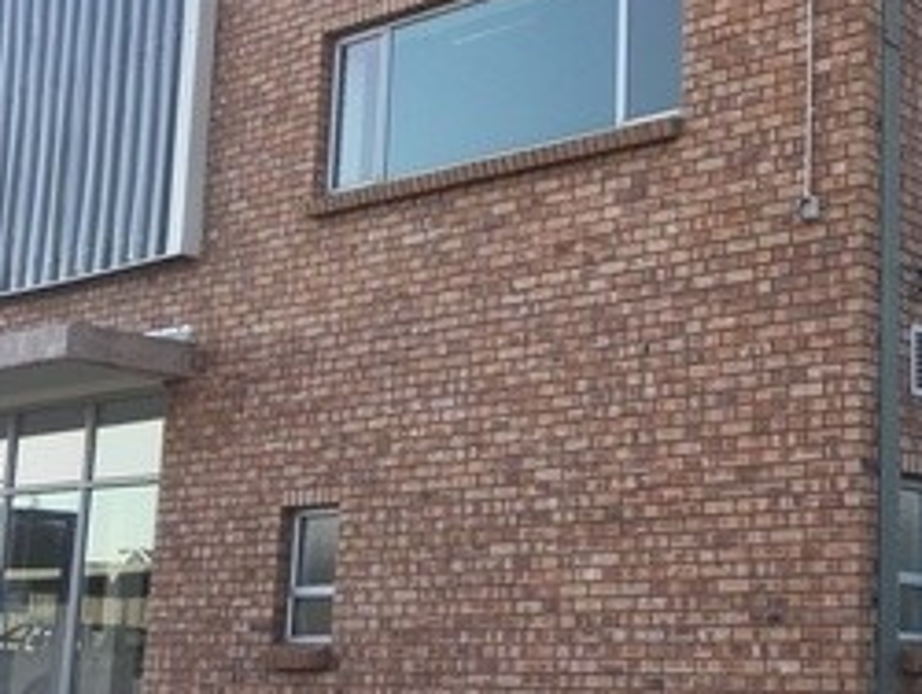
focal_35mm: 58
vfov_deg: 25.3
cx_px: 881
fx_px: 1546
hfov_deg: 31.2
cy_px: 382
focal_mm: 4.15
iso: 25
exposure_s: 1/538
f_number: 2.2
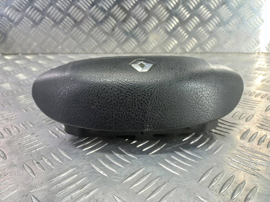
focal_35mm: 26
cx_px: 133
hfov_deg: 67.3
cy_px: 98
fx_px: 203
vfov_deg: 53.0
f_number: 1.8
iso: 160
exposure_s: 1/50
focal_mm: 4.6
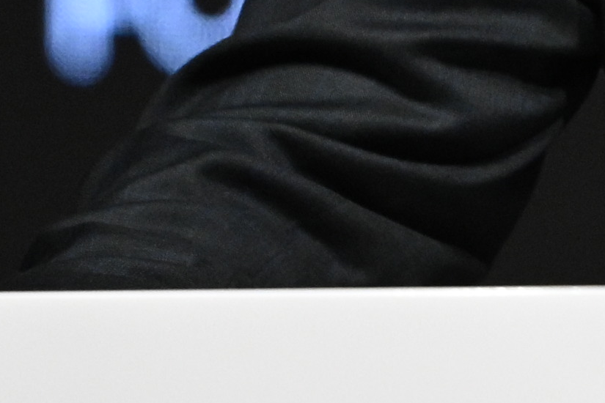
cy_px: -258
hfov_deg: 0.5
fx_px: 65889
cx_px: 1173
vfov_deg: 0.4
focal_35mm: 3921
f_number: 2.8
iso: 1600
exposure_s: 1/500
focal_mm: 400
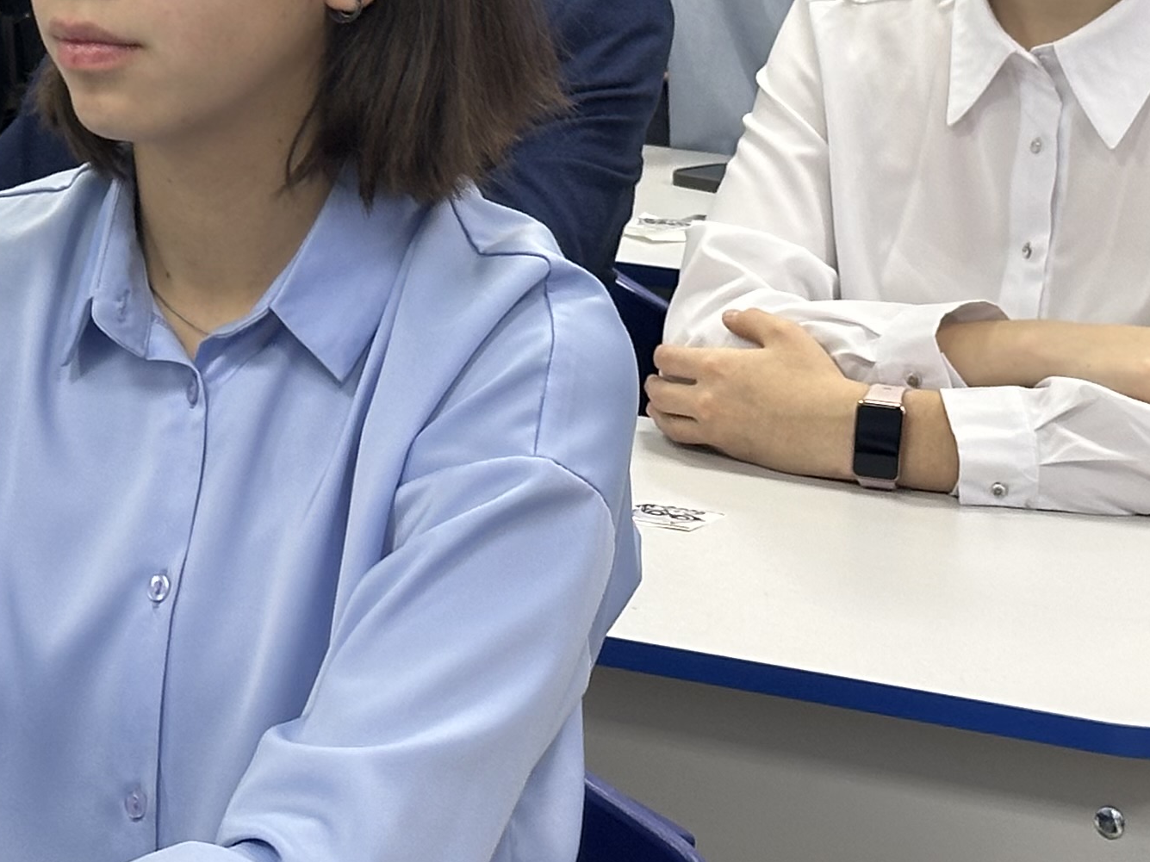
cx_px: 333
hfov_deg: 13.6
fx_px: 4817
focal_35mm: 145
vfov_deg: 10.1
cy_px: -187
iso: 80
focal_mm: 6.86
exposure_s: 1/50
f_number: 1.78
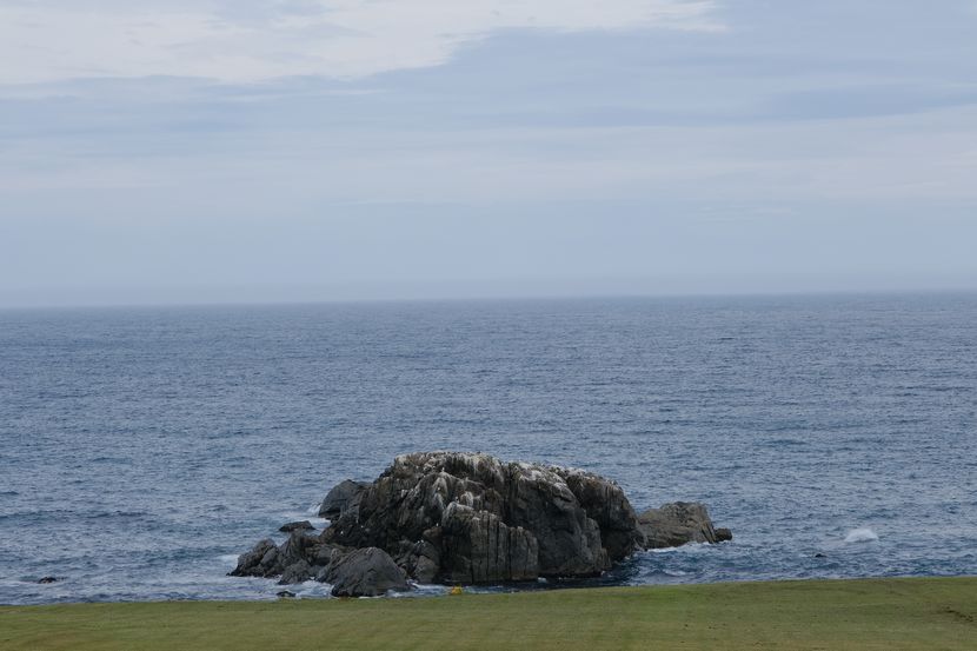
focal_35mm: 120
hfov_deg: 17.1
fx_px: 3256
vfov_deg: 11.4
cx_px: 488
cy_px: 326
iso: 320
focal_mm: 80
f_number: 10
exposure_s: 1/500
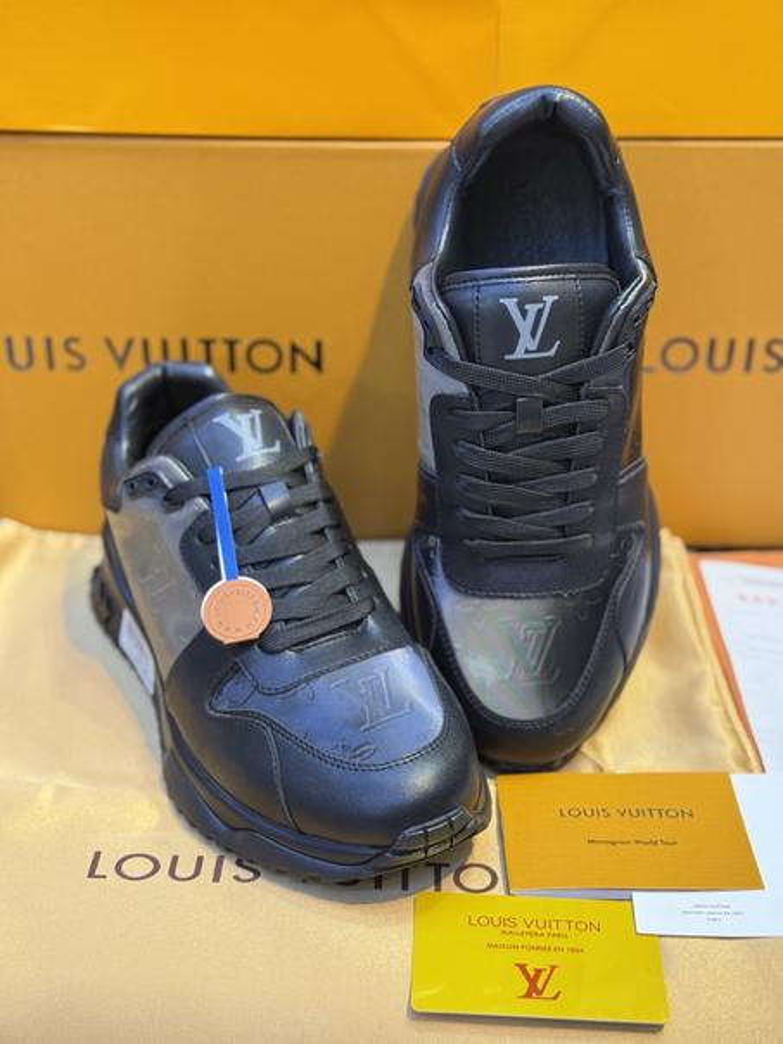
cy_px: 522
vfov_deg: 39.7
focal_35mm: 48
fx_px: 1448
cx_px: 392
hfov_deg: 30.3
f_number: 1.78
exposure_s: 1/100
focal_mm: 6.76
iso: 160
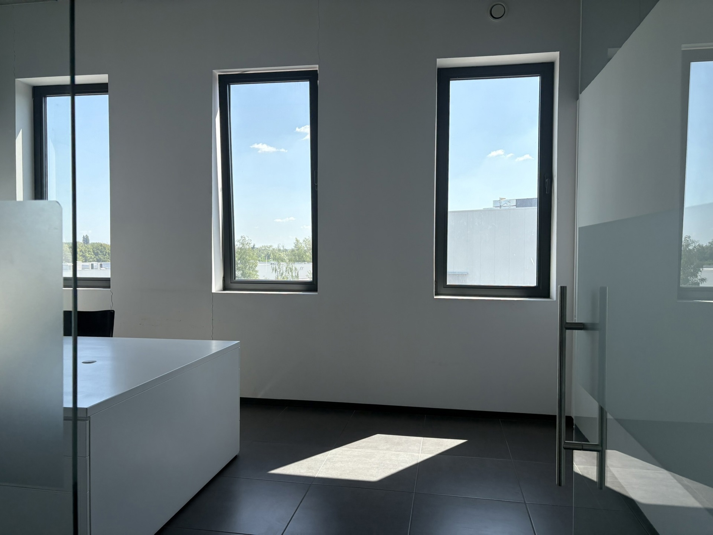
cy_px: 268
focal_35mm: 26
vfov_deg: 53.1
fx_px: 536
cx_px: 356
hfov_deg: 67.3
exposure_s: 1/1239
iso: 64
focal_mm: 5.96
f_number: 1.6
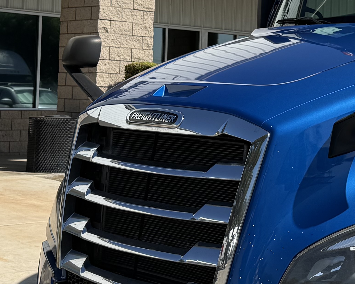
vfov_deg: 17.5
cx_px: 296
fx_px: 914
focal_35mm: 87
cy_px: 64
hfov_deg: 21.6
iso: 80
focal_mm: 6.76
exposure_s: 1/4405
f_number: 1.78
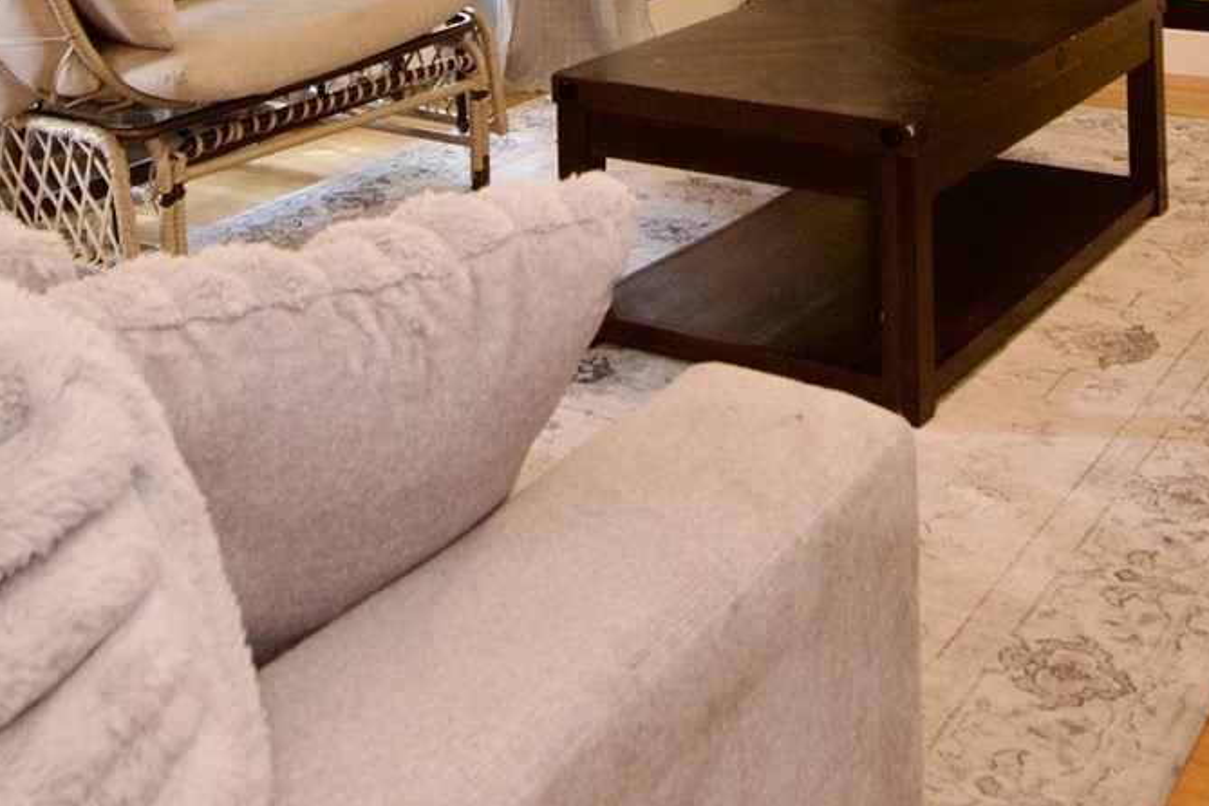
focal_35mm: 51
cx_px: 593
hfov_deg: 39.2
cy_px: -344
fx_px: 1697
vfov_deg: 22.7
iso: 900
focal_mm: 11
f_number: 6.3
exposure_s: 1/15
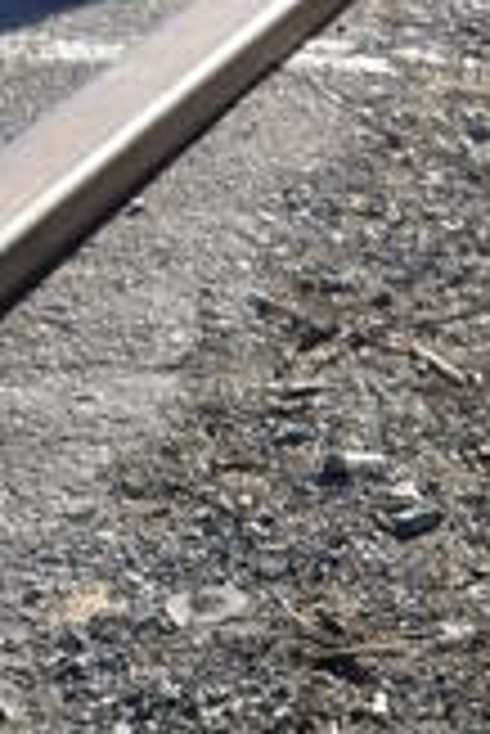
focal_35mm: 151
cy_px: 1313
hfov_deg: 8.2
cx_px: 1263
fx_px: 3076
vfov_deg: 12.4
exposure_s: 1/320
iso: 200
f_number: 7.1
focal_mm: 18
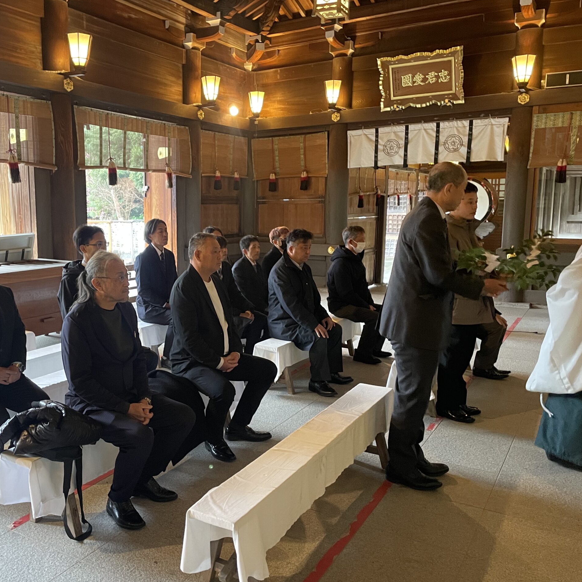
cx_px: 228
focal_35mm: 31
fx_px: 590
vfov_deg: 52.5
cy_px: 292
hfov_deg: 52.1
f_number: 1.6
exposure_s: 1/30
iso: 800
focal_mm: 4.2
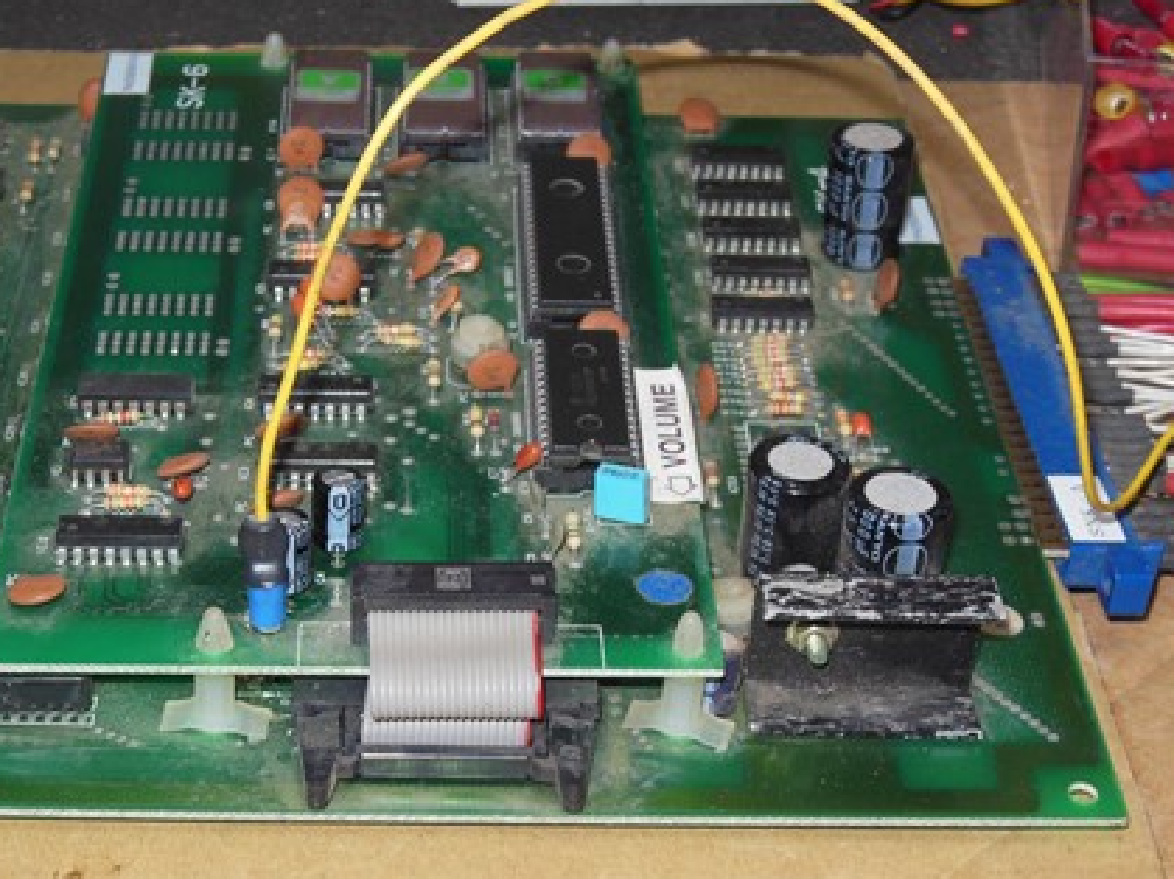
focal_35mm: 61
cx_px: 594
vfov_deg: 24.0
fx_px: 2068
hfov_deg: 31.7
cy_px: 412
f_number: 4.1
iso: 200
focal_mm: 10.2
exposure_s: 1/60
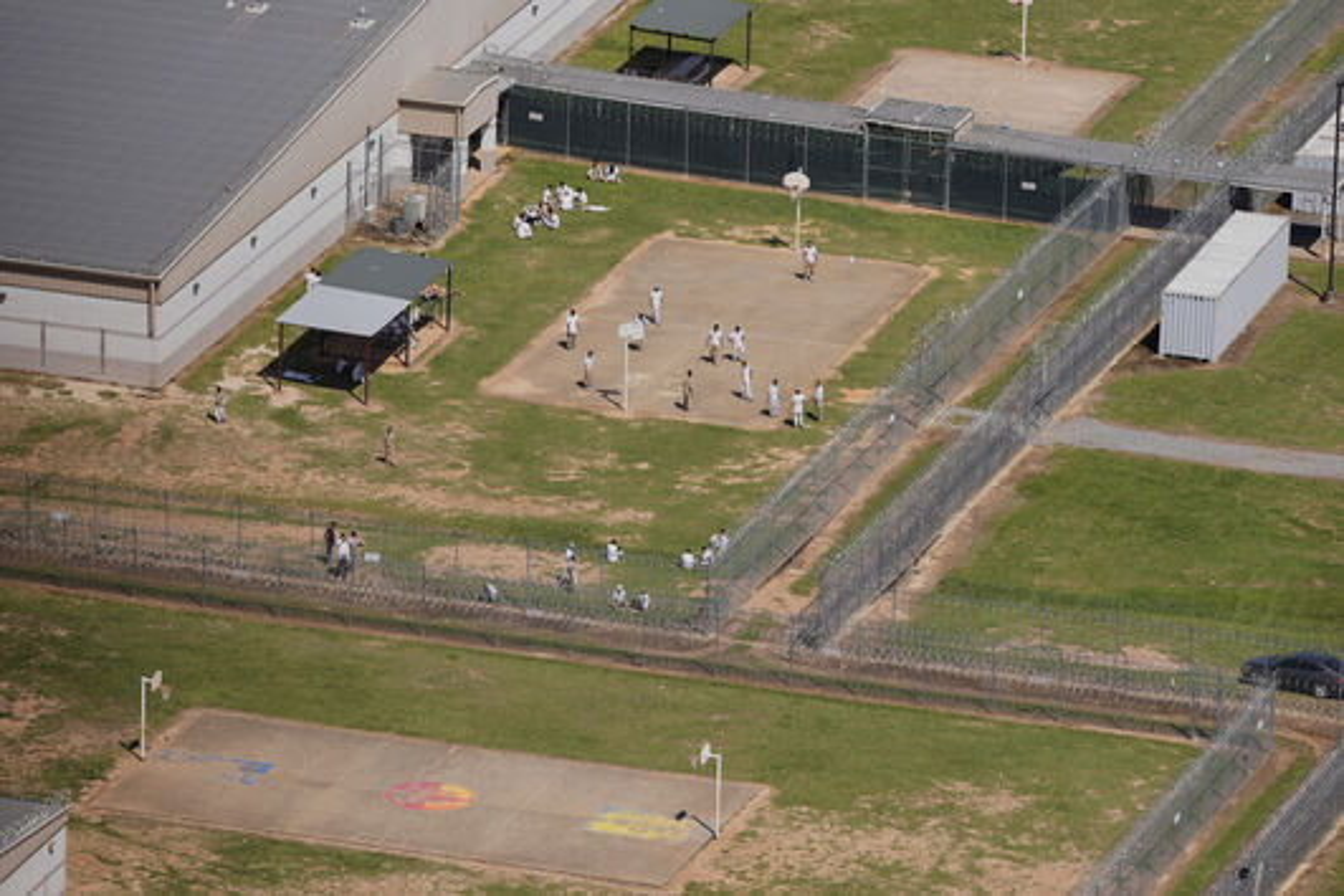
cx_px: 672
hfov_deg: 5.2
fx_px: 14932
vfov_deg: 3.4
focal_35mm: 400
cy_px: 448
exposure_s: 1/1250
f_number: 5.6
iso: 250
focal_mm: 400
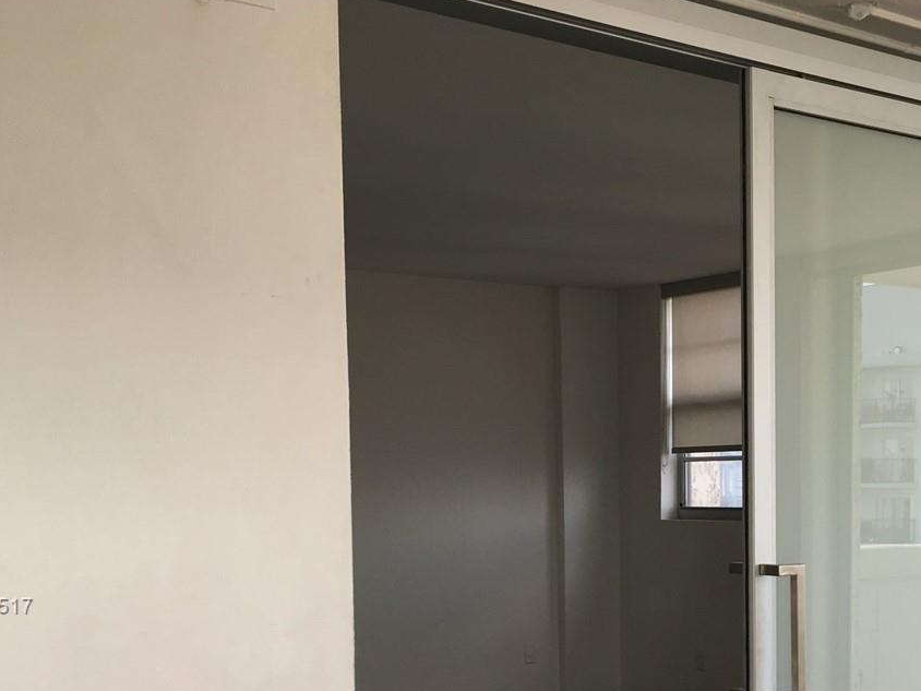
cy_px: 607
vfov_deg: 25.8
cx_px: 732
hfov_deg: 33.9
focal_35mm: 55
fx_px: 1463
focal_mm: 4.15
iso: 25
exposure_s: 1/60
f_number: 2.2
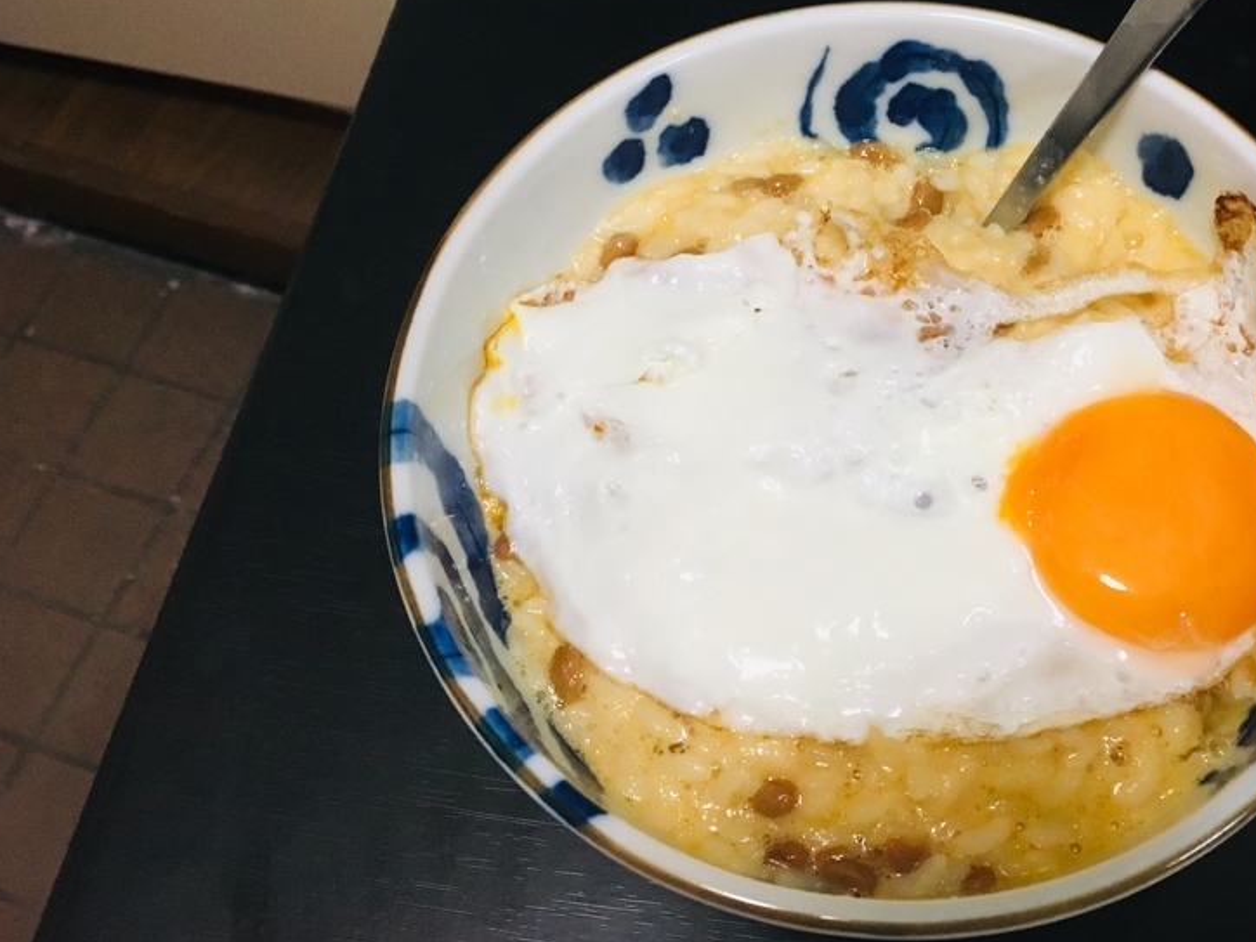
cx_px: 860
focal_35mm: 41
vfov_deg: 34.9
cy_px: 337
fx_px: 1488
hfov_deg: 44.9
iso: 200
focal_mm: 4.15
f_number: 2.2
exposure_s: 1/33
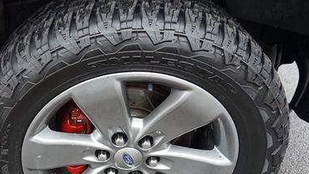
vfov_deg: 27.6
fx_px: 352
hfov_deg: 46.2
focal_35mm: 43
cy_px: 112
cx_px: 88
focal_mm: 16
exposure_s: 1/160
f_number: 4
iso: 800
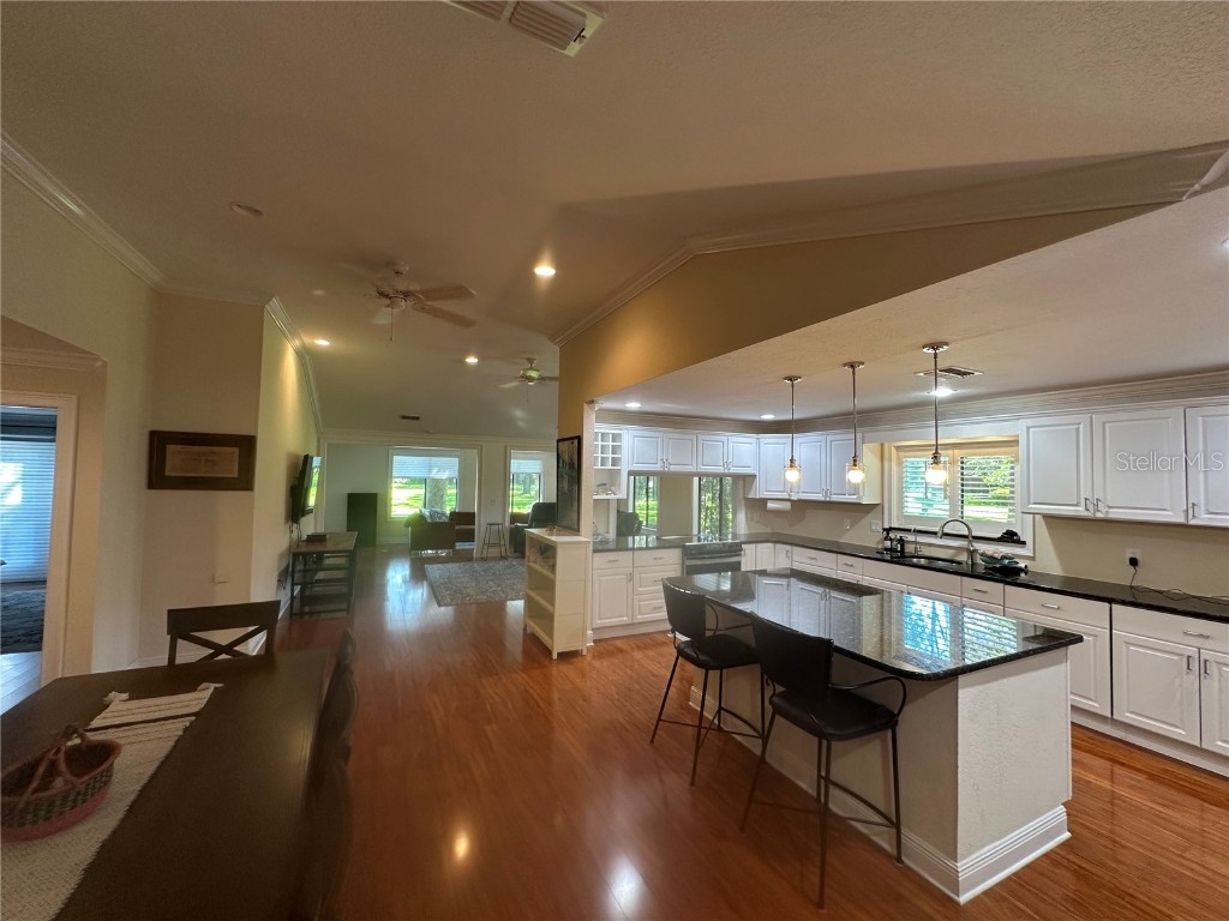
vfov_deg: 85.7
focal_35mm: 14
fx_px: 497
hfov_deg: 102.1
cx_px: 614
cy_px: 460
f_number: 2.2
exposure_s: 1/60
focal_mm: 2.22
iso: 160
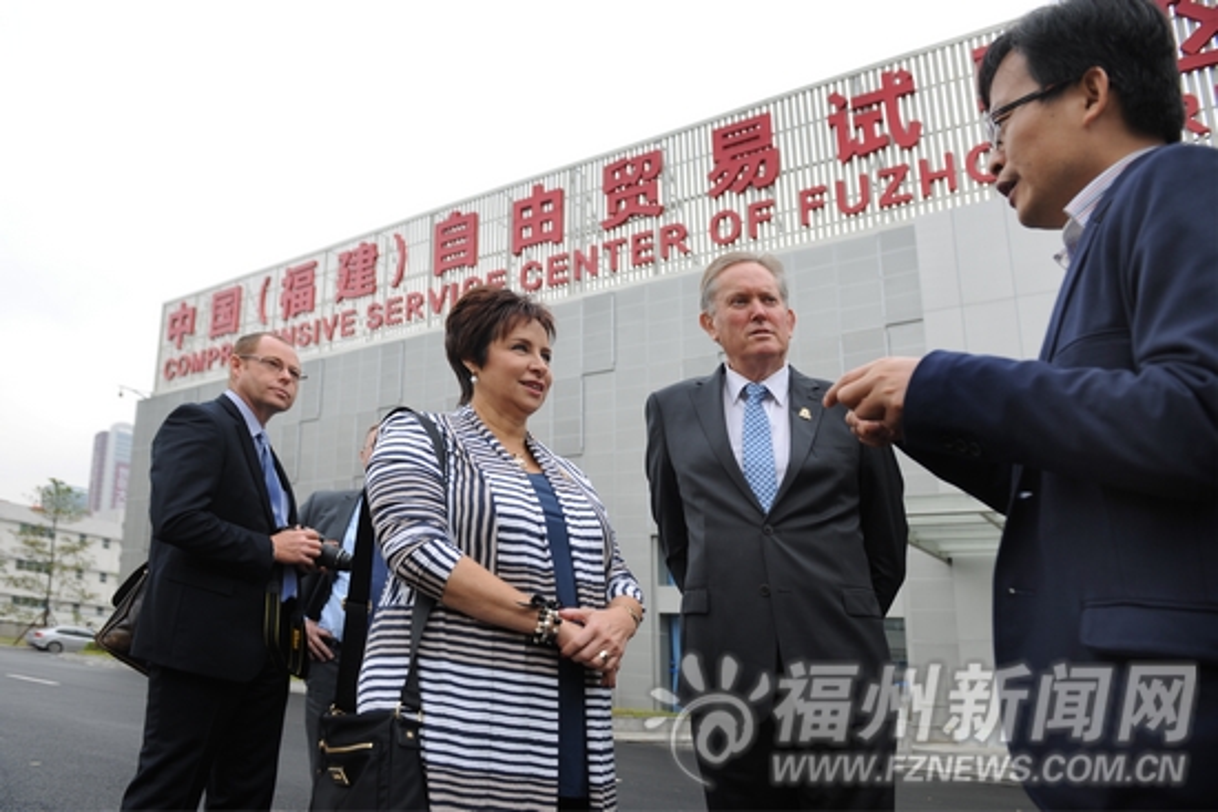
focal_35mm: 24
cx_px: 609
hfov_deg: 73.7
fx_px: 812
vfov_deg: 53.2
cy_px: 406
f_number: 4.5
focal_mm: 24
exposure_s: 1/125
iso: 200
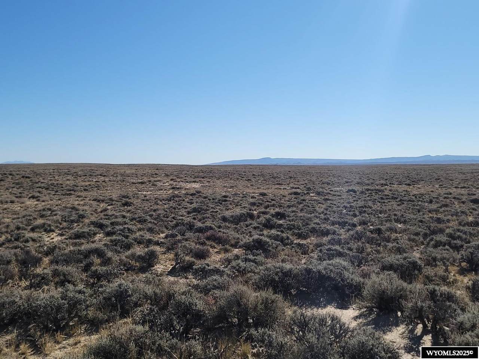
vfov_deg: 56.8
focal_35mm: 24
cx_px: 240
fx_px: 332
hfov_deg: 71.6
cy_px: 180
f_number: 1.8
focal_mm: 6.7
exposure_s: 1/1983
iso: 16
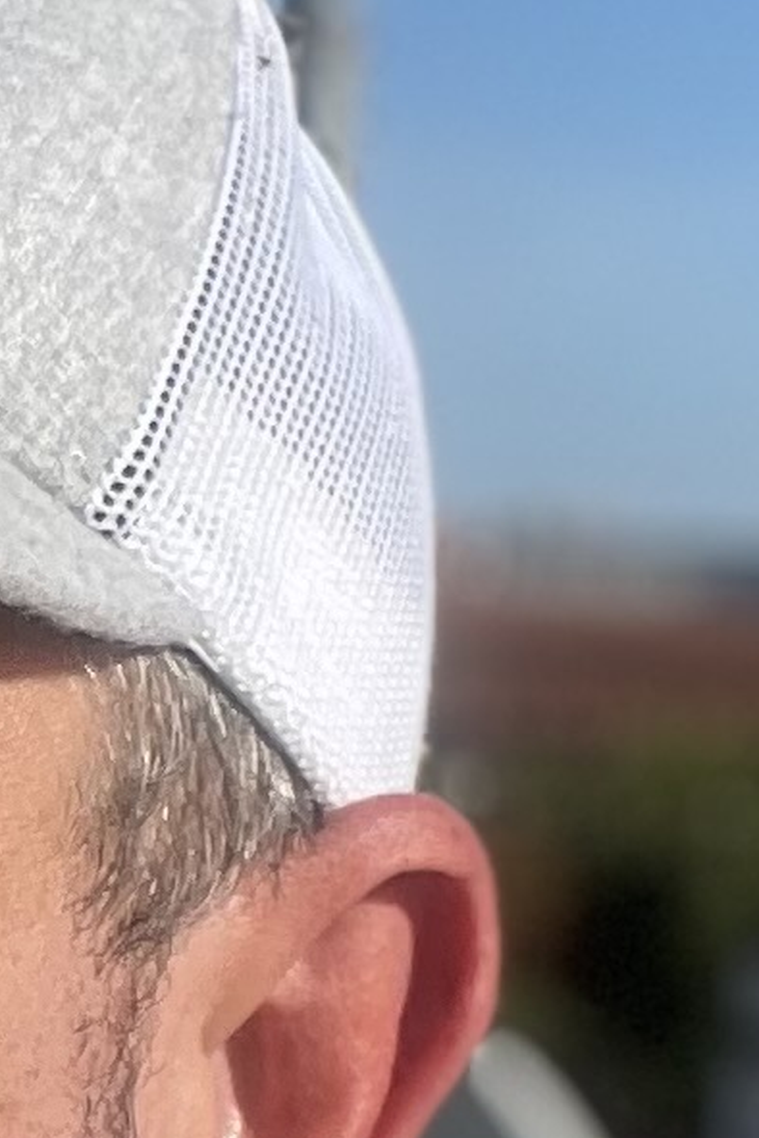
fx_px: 5154
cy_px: 992
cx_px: -624
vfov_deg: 12.5
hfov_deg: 8.1
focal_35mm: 163
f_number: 2.2
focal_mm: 2.71
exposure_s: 1/1383
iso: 32
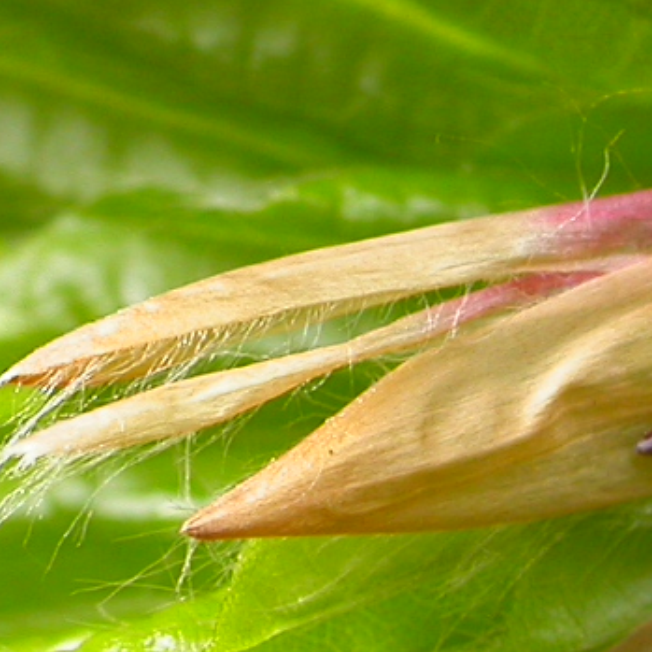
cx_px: 172
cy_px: 461
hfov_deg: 7.6
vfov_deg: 7.6
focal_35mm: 231
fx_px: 4923
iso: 100
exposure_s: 1/95.8
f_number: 5.4
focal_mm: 11.8
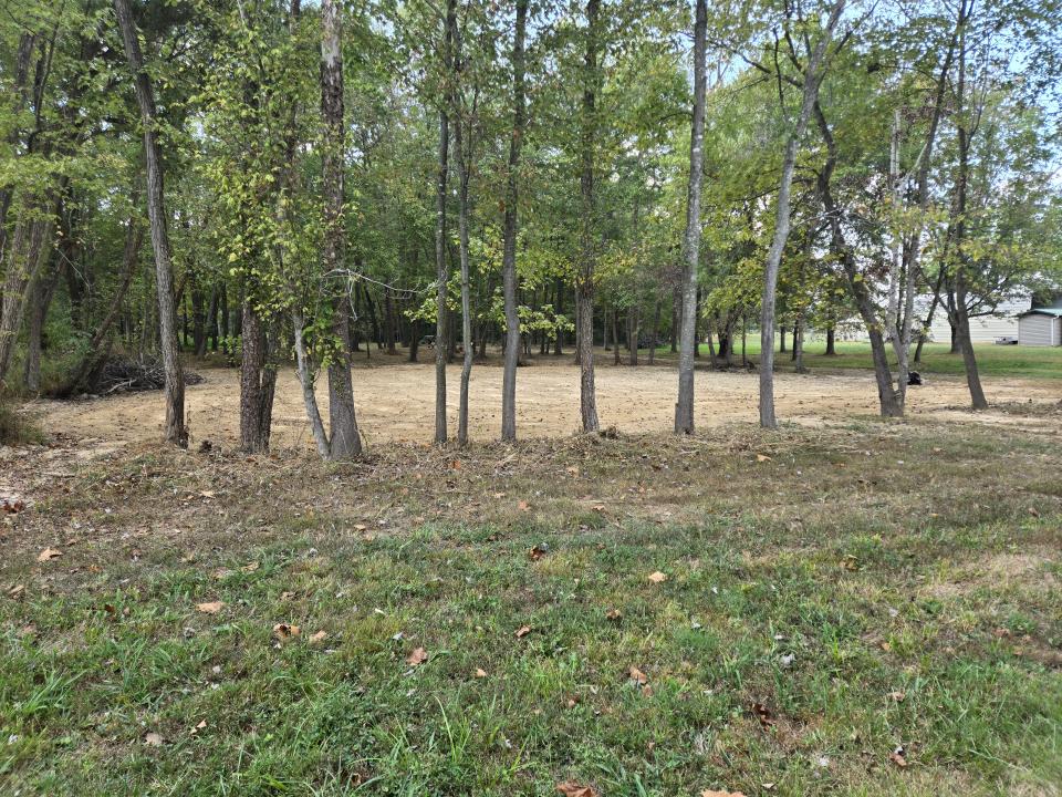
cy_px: 398
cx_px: 531
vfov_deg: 58.9
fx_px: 706
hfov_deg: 73.9
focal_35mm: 23
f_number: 1.8
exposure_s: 1/180
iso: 25
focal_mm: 5.4
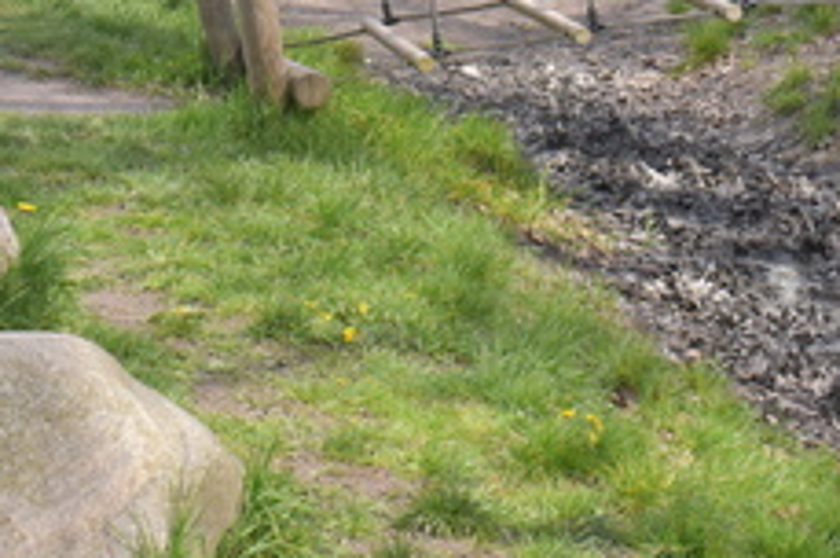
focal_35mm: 126
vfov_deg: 10.7
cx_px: 550
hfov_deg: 16.3
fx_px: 2936
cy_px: -99
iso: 1000
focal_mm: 32
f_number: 7.1
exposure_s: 1/1600
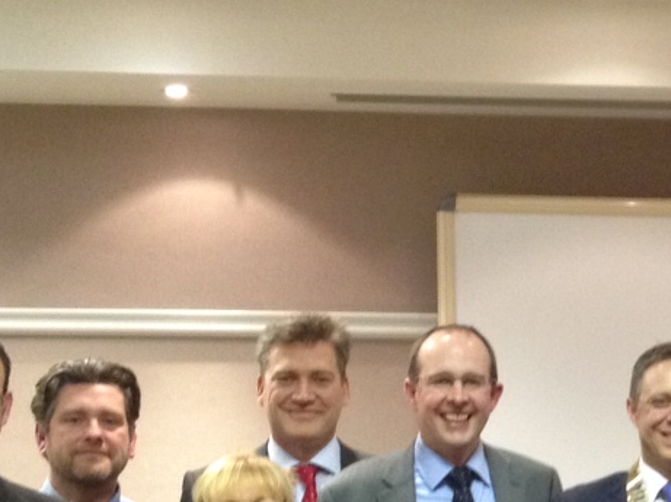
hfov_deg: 15.1
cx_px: 882
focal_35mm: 124
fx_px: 2402
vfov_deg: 11.8
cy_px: 547
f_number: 2.4
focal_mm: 4.28
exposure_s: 1/20
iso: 250
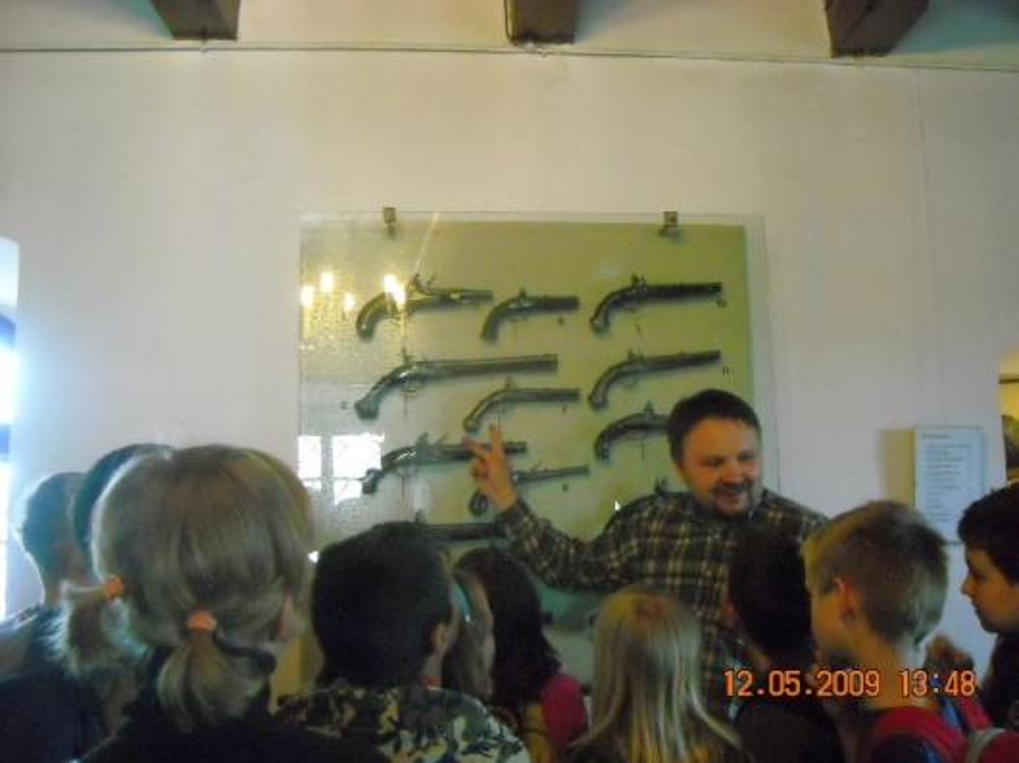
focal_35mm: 35
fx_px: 1030
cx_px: 510
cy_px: 382
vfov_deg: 40.7
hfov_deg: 52.6
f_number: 2.8
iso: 800
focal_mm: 5.7
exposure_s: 1/76
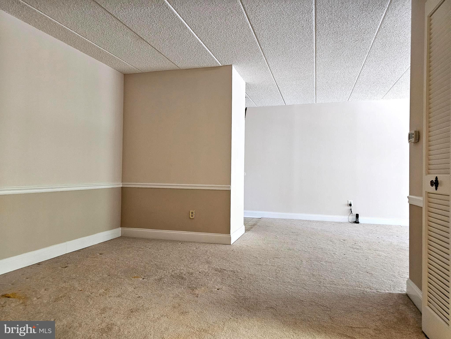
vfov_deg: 58.9
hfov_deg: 73.9
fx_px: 300
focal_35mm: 23
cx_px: 226
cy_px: 170
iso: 640
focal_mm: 6.3
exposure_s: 1/40
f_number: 1.7
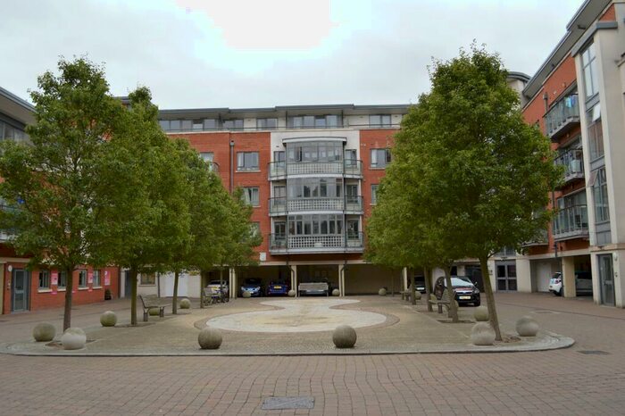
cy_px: 208
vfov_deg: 39.9
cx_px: 312
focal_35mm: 33
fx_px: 573
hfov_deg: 57.2
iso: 100
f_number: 5.6
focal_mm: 22
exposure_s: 1/200
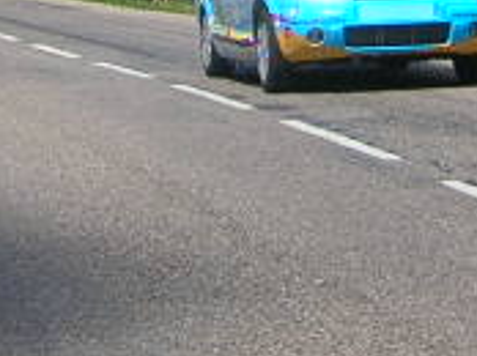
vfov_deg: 7.0
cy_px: -315
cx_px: 280
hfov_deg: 9.6
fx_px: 2835
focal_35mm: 206
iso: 50
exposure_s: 1/405
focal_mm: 5.8
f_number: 2.8
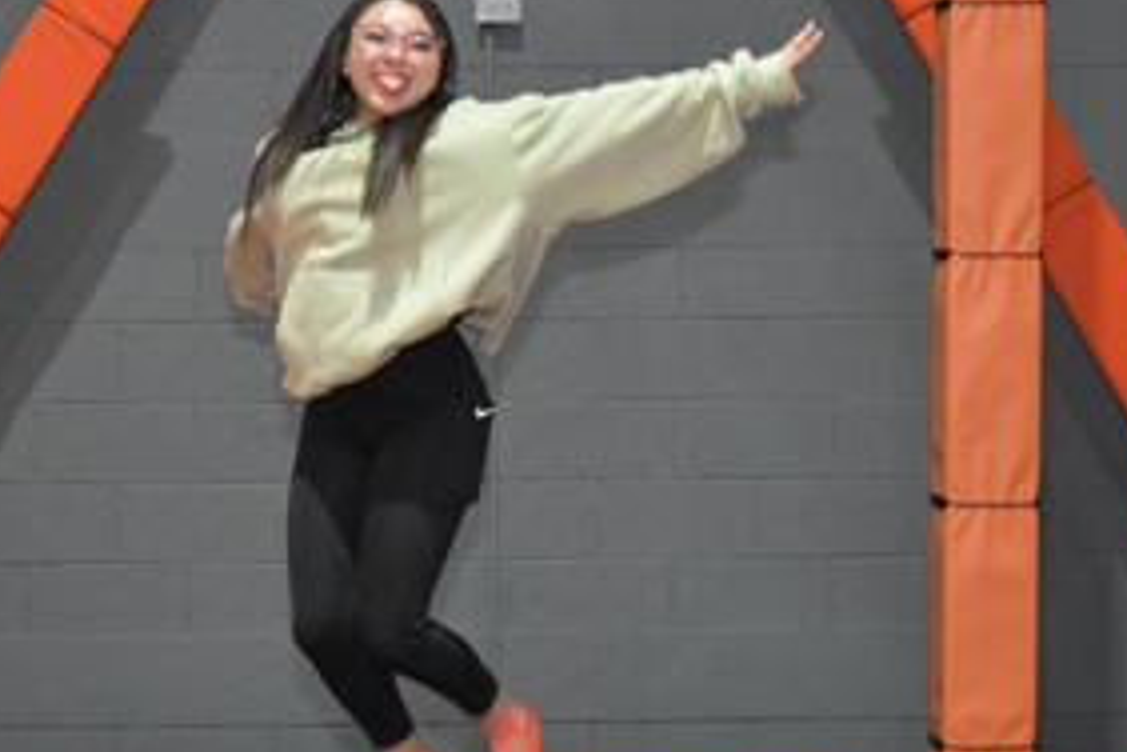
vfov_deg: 18.9
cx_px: 456
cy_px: 446
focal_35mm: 72
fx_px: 2250
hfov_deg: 28.1
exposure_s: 1/200
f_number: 4
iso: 4000
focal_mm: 27
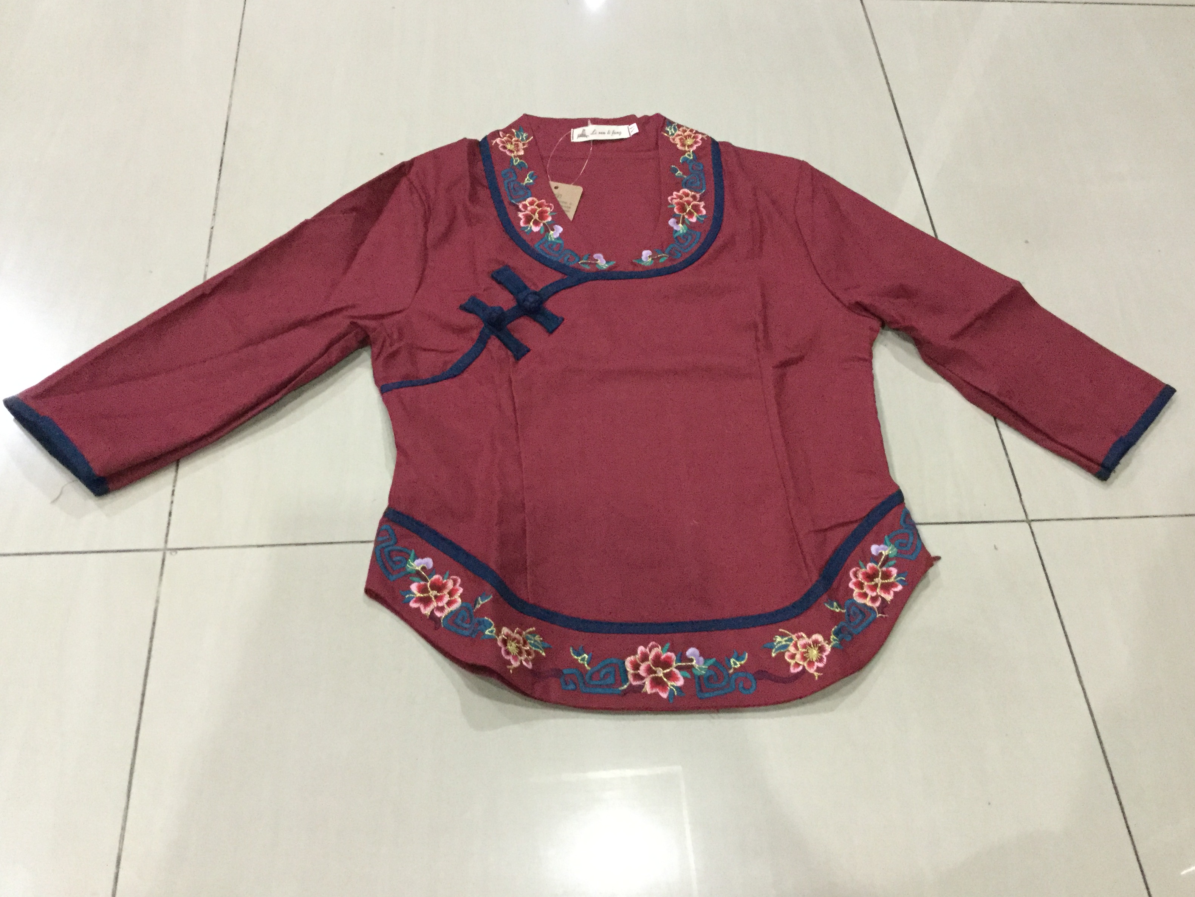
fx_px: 1105
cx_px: 605
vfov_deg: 44.2
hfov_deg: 56.8
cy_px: 436
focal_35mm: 32
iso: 640
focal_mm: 3.3
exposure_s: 1/17
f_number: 2.4
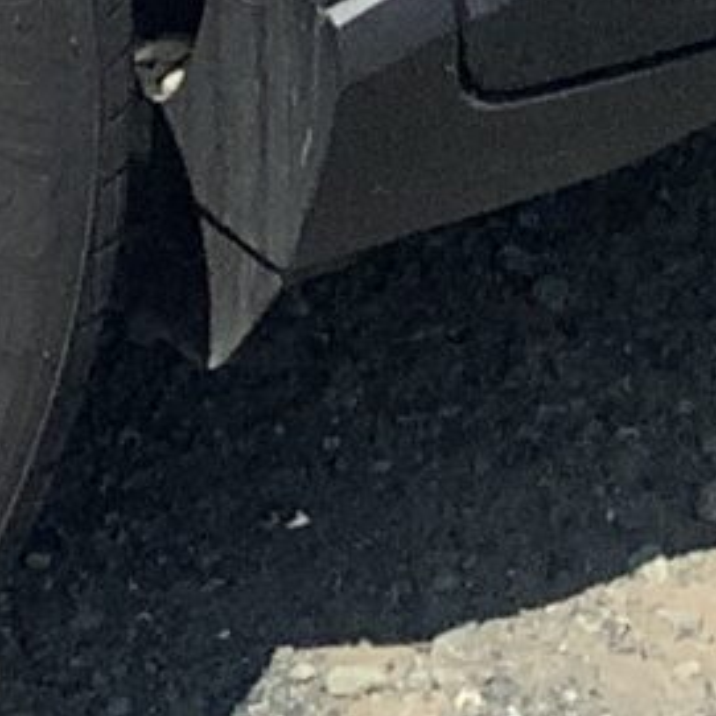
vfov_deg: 6.0
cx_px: 779
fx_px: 6061
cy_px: -1754
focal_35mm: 259
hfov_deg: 6.7
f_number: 2.4
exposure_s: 1/1988
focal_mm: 3.3
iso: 25
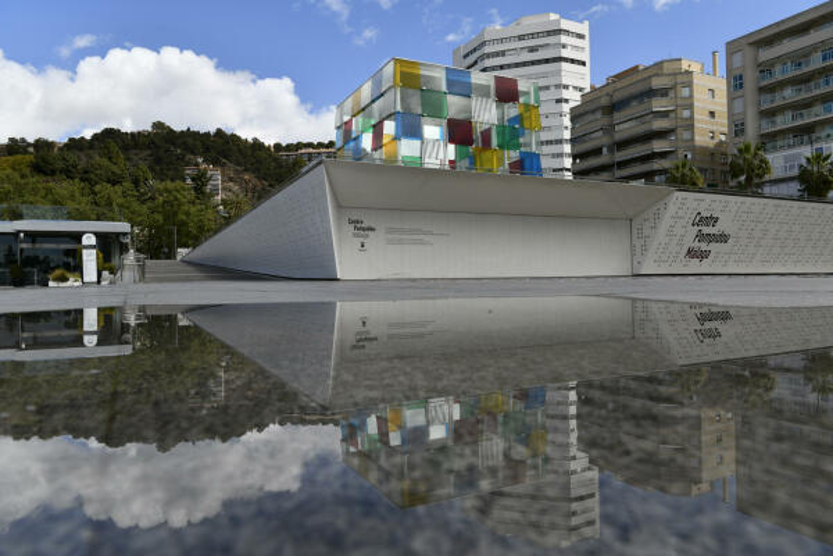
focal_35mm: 24
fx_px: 555
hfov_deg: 73.7
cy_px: 278
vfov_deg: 53.1
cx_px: 416
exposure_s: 1/320
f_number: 11
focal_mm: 24
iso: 100
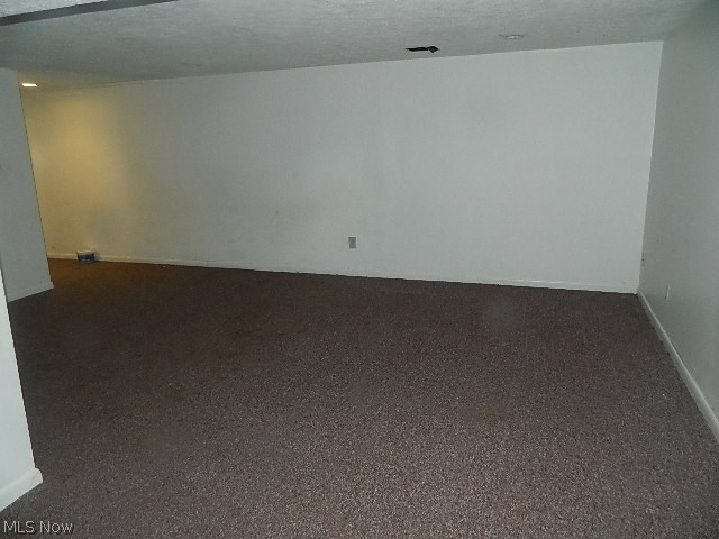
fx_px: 519
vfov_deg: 54.9
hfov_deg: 69.4
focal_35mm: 25
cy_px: 270
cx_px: 360
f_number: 3.1
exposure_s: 1/30
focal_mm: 4.5
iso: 320
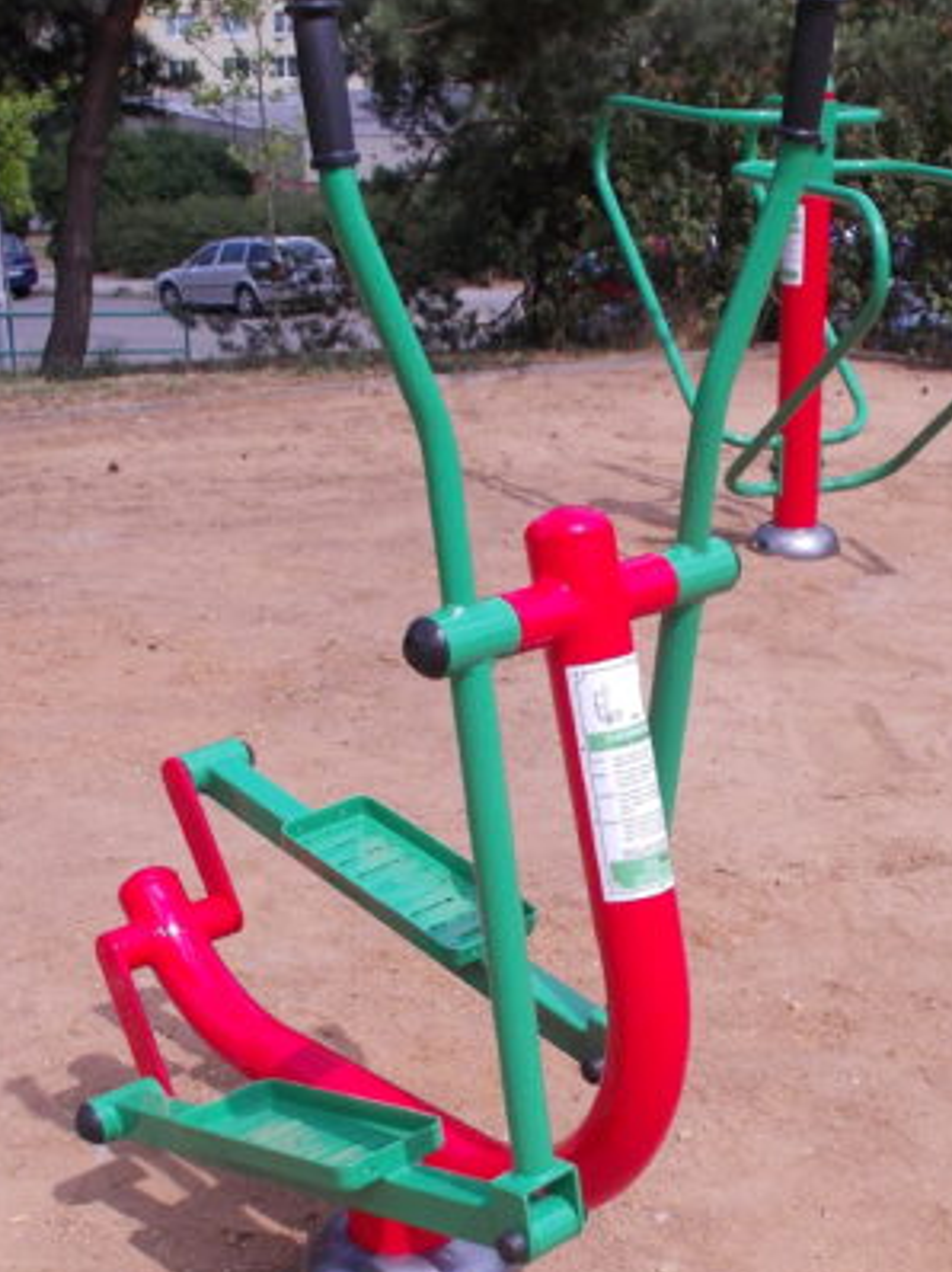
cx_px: 527
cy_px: 757
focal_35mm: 56
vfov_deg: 34.3
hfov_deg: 26.1
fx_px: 2056
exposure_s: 1/500
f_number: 3.3
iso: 80
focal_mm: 4.1
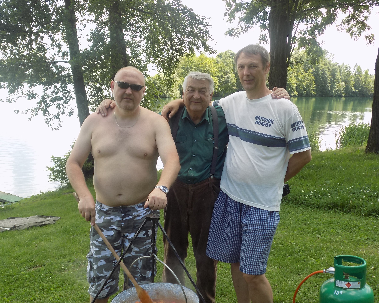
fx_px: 426
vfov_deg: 39.0
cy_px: 182
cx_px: 172
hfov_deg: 47.9
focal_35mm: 38
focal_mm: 5.3
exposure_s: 1/200
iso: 80
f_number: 3.3
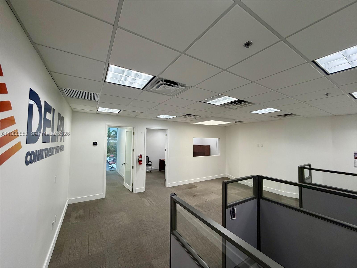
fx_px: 144
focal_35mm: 14
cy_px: 134
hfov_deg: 102.1
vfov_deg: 85.7
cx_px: 178
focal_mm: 2.22
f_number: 2.2
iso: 250
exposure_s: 1/108
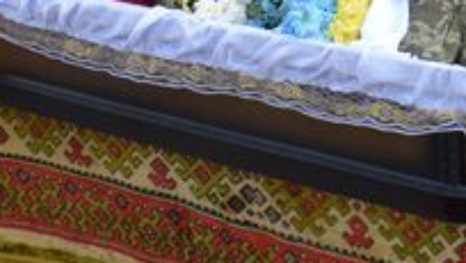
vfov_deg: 10.6
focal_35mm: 104
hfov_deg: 20.1
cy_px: -280
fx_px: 1286
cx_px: 427
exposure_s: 1/250
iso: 400
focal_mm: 18
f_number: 8
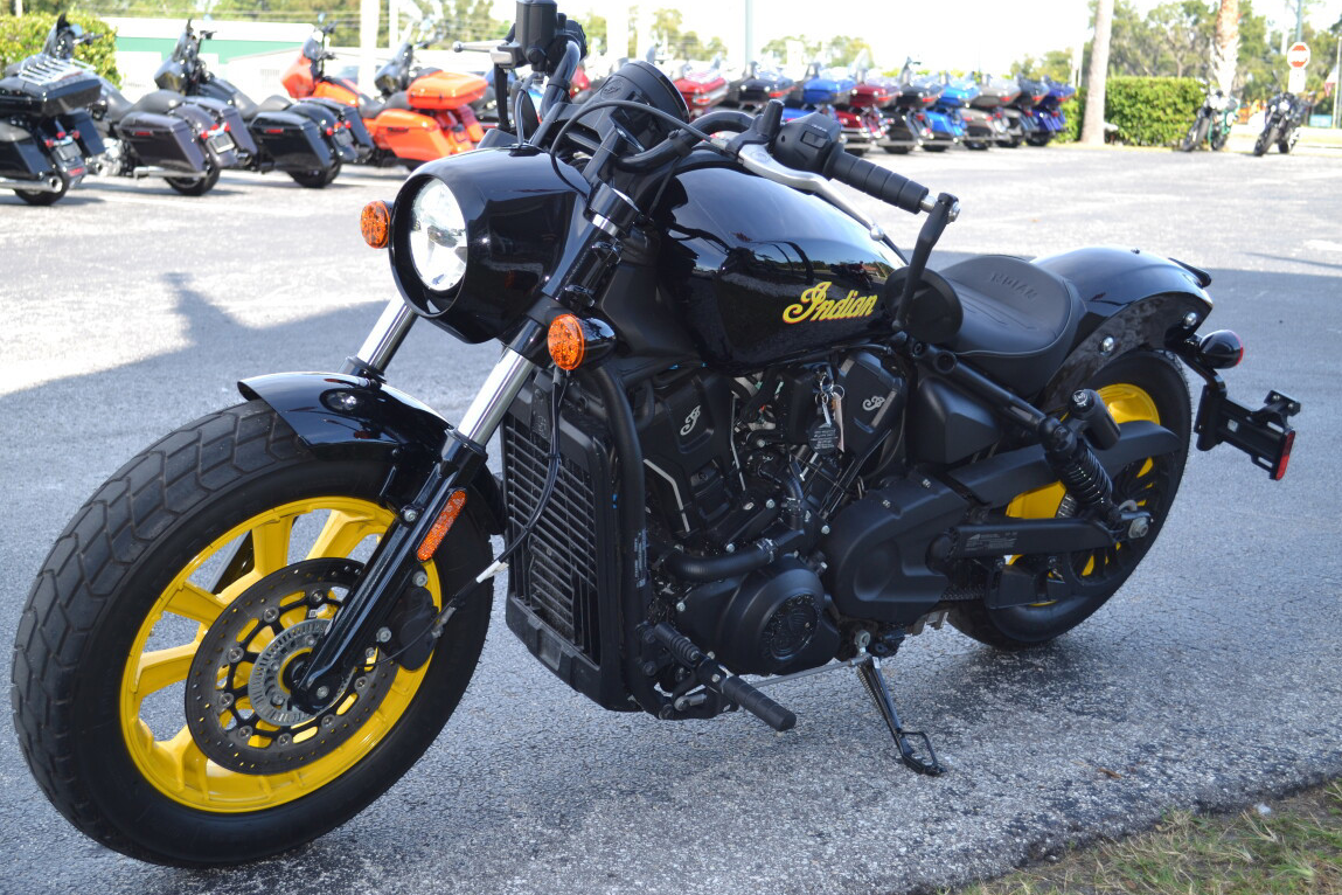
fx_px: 1752
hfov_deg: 41.9
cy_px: 435
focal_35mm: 47
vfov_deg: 28.6
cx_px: 645
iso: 125
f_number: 4.5
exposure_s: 1/125
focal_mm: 30
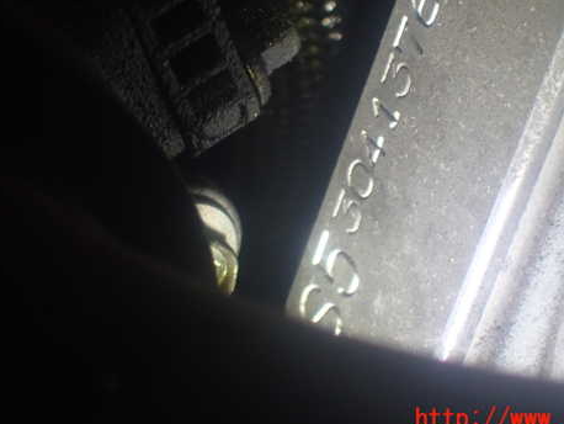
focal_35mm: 131
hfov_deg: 15.0
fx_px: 2136
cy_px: 158
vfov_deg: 11.3
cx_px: 324
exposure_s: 1/100
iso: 400
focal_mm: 18
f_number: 4.9
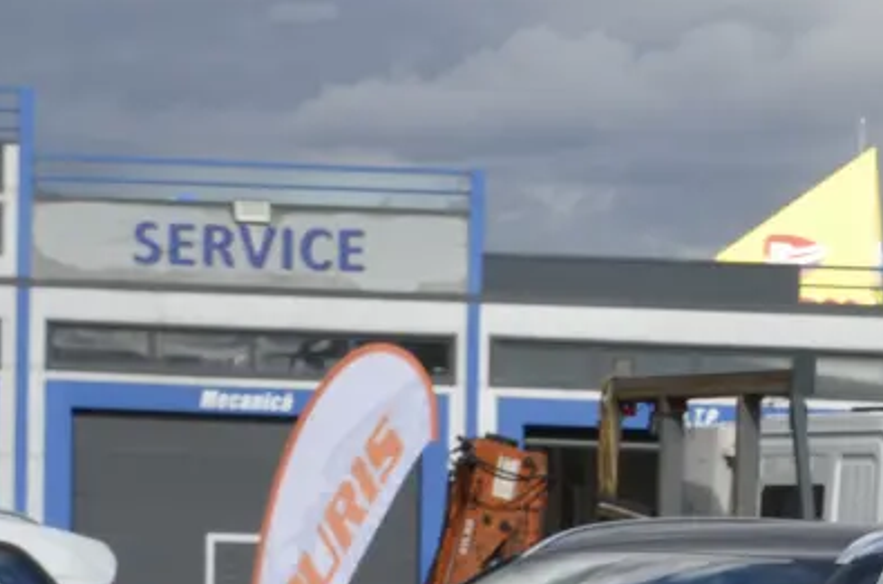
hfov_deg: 6.5
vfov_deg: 4.3
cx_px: 1530
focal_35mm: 310
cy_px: 1181
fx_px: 7582
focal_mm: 50
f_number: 8
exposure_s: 1/250
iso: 180
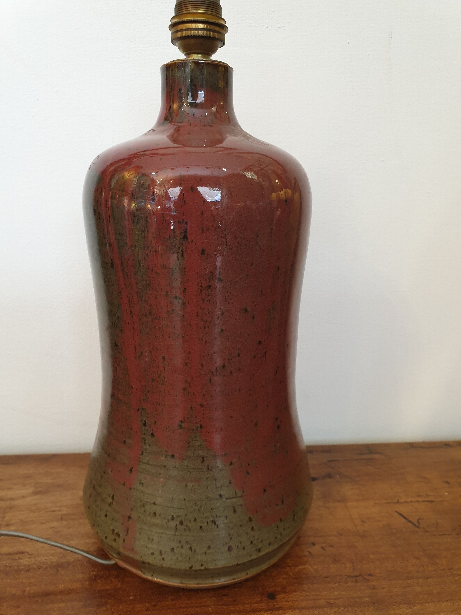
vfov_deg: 67.3
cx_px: 230
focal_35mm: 26
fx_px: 462
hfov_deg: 53.1
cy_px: 308
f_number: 2.4
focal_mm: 4.3
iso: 320
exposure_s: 1/50
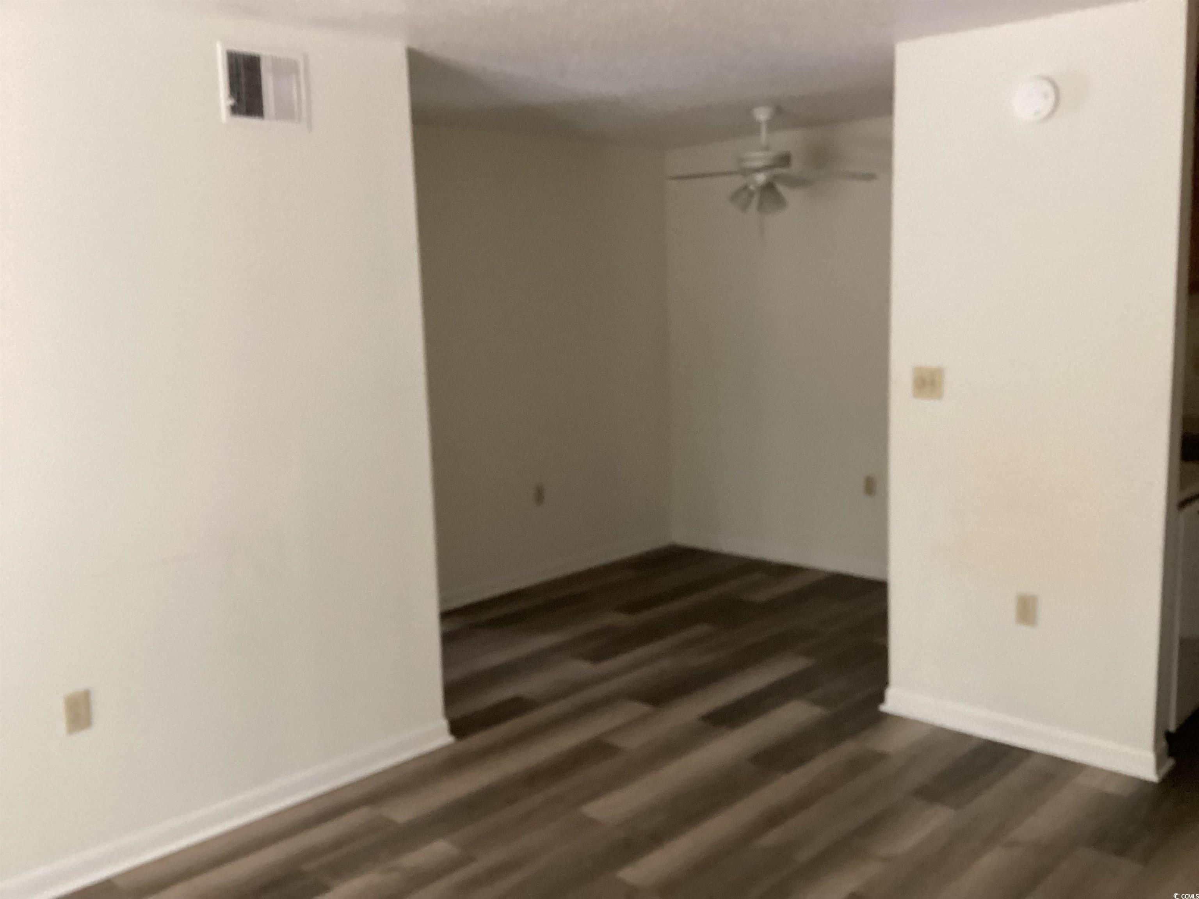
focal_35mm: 31
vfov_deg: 45.4
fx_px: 1074
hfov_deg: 58.4
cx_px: 600
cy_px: 450
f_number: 2.4
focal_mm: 3.3
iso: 400
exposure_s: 1/33
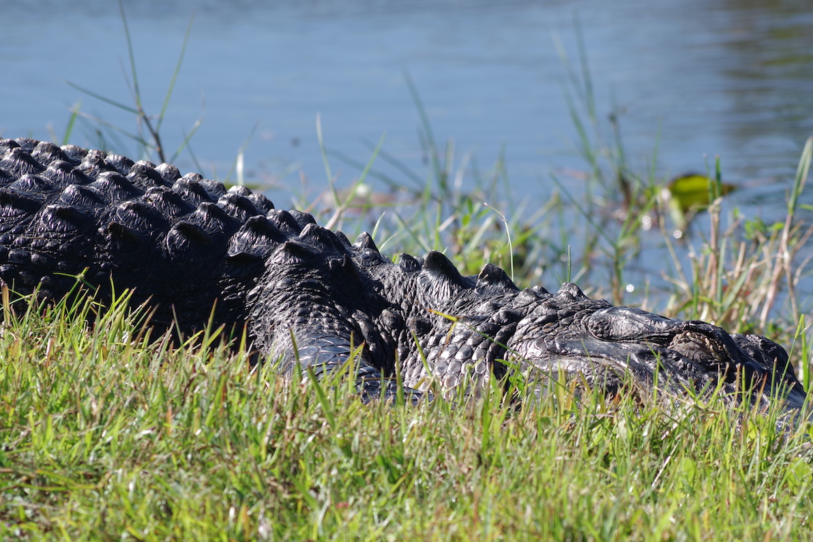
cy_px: 307
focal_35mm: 471
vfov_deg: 2.9
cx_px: 461
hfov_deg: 4.4
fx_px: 10637
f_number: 10
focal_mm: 260
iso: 100
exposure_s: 1/100
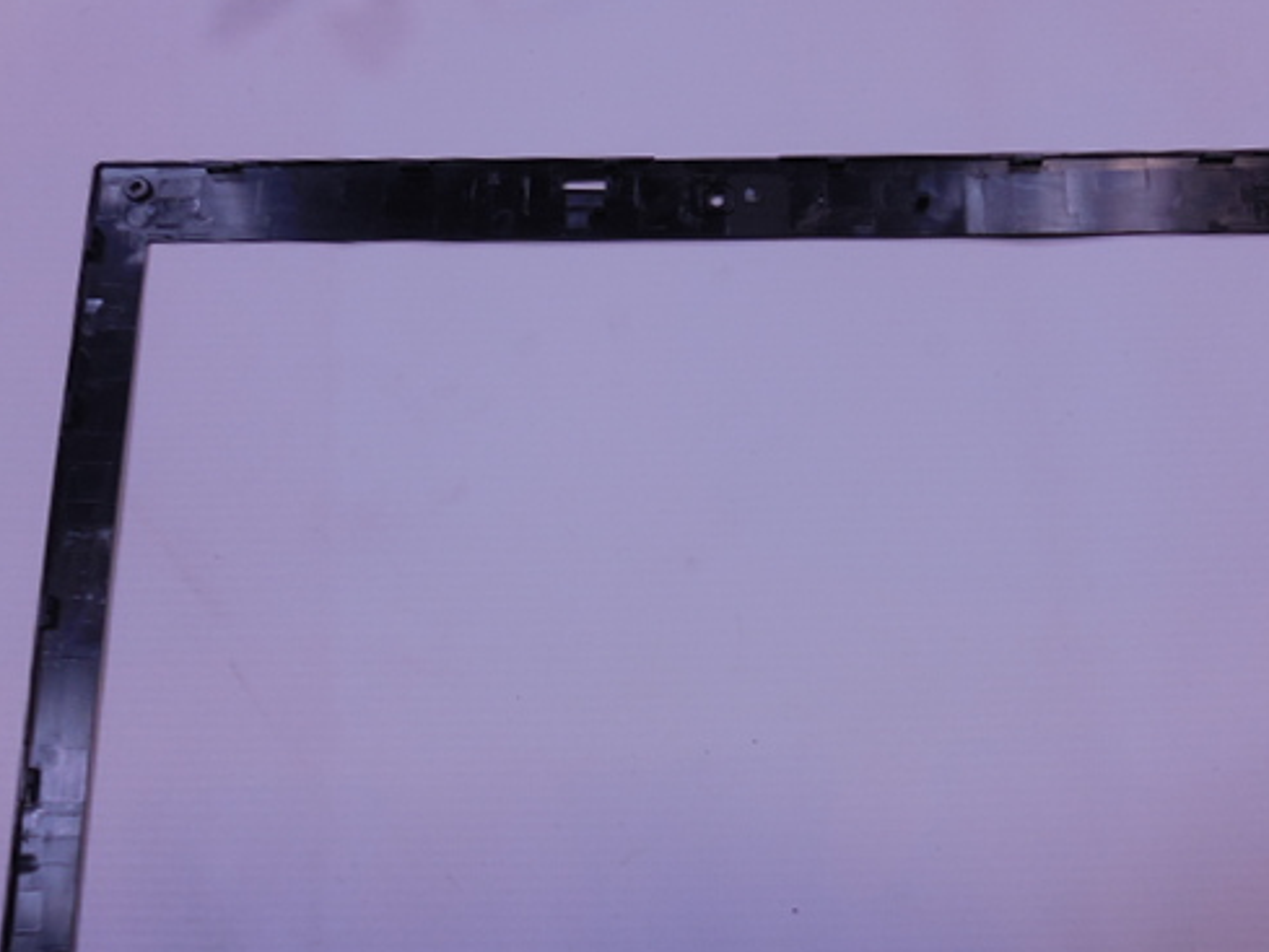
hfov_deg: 53.7
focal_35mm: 34
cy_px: 610
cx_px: 734
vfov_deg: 41.4
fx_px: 1247
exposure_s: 1/30
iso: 125
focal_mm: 4.6
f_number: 3.5
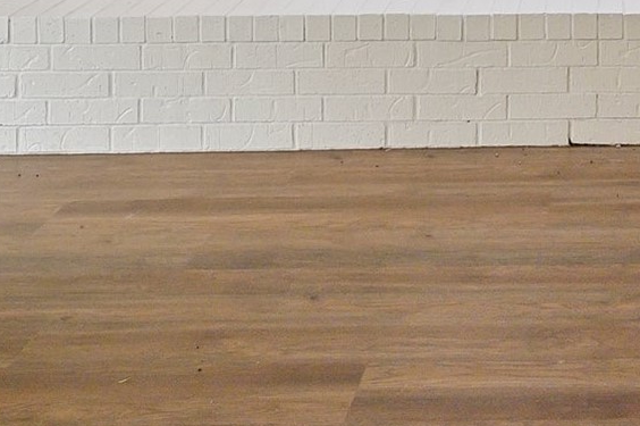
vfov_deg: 17.2
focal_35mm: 65
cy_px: -336
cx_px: 671
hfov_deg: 28.6
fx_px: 1155
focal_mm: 18
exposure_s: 1/160
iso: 500
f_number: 4
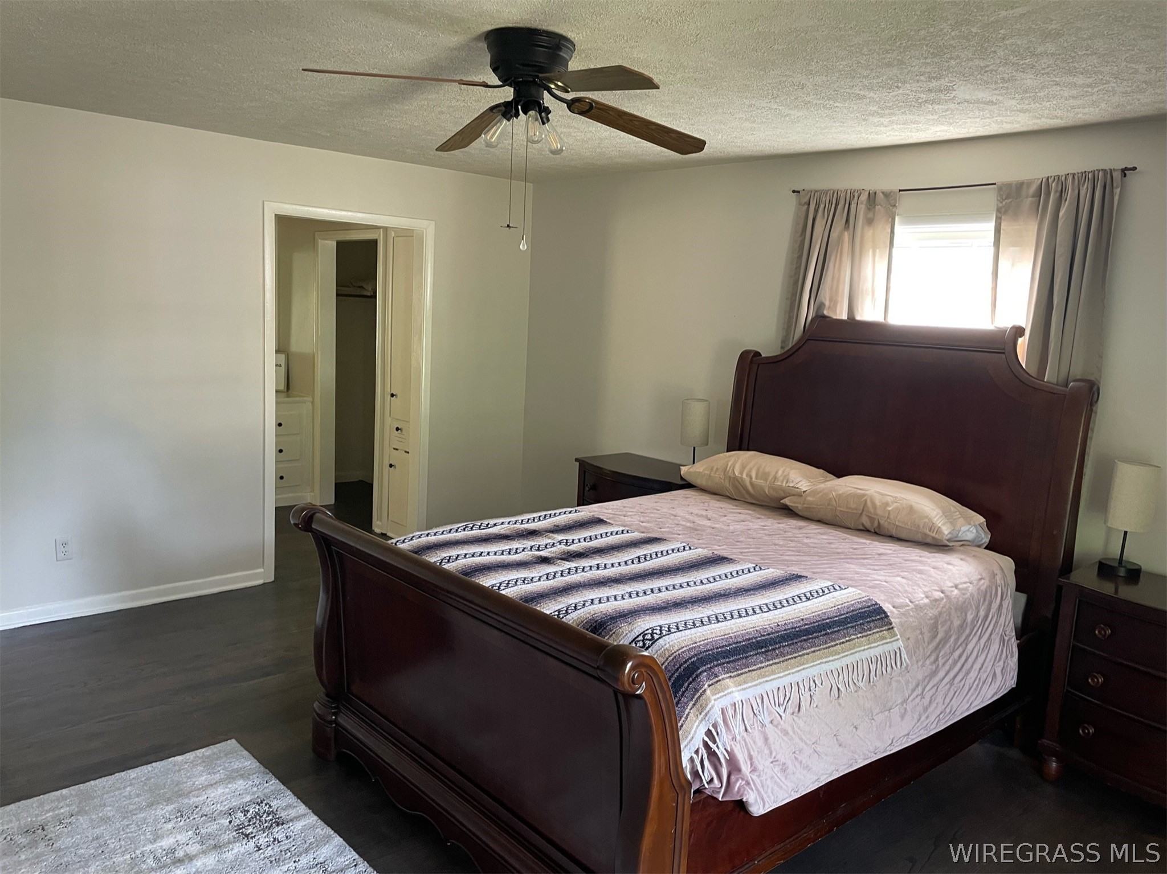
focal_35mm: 26
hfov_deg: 67.3
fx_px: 876
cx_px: 584
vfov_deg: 53.0
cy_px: 437
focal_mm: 4.2
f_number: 1.6
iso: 200
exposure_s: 1/52
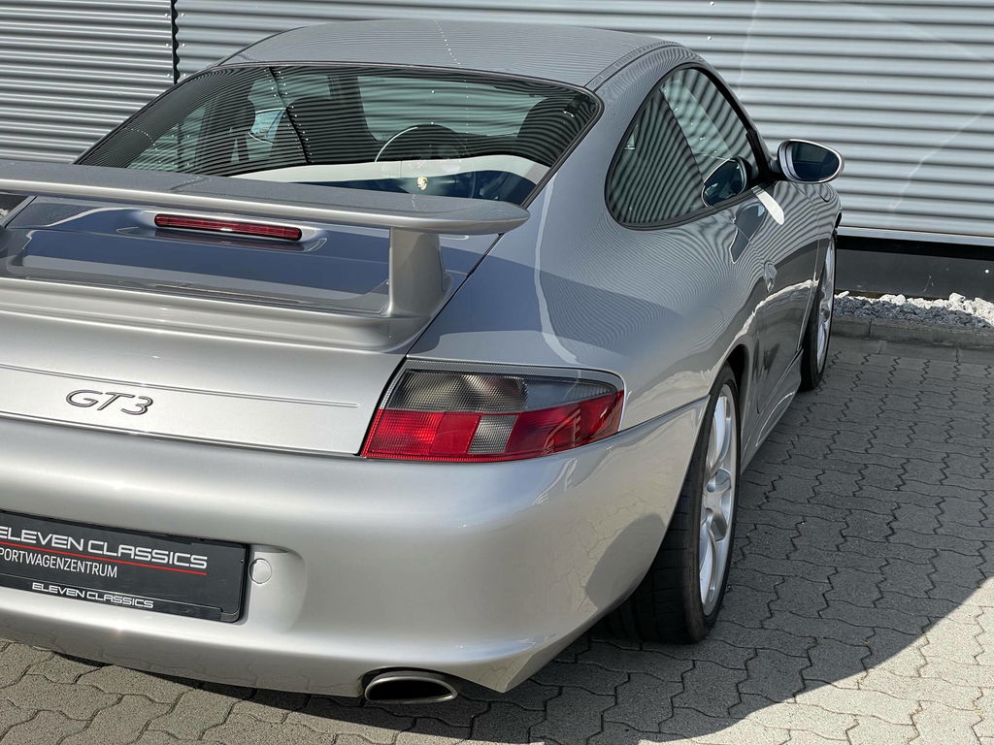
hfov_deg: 36.8
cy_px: 372
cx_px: 497
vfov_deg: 28.0
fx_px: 1493
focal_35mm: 52
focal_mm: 6
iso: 25
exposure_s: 1/1776
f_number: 2
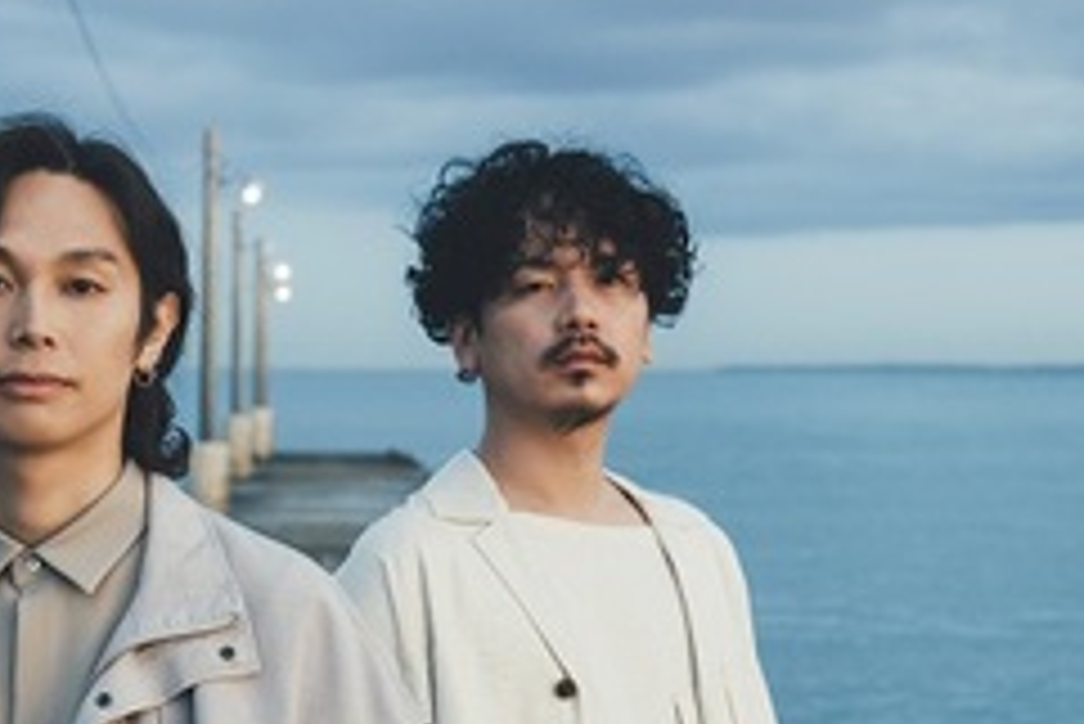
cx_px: 18
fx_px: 4429
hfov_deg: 13.8
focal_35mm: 147
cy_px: 639
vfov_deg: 9.3
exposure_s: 1/80
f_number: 5.6
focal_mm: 50
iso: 800
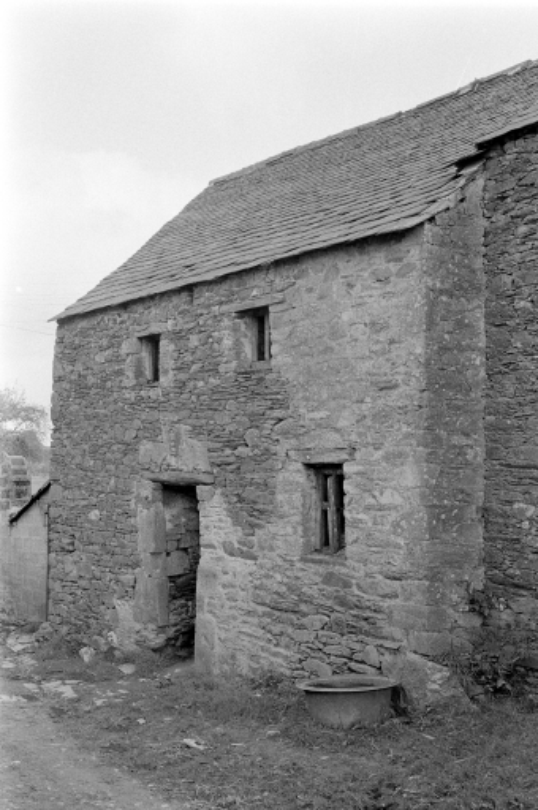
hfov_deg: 15.1
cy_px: 405
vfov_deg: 22.6
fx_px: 2023
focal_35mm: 90
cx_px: 269
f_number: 11
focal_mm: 60
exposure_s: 1/15
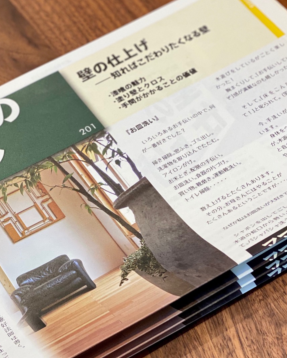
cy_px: 235
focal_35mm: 95
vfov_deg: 20.1
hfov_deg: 16.2
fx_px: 1008
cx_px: 130
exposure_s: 1/120
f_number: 2
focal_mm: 6
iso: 160
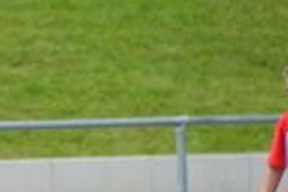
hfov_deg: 1.8
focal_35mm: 1166
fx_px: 9337
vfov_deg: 1.2
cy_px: 152
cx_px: -236
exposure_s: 1/1250
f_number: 5.6
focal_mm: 200
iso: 400
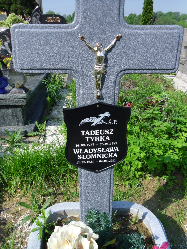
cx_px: 94
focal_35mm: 31
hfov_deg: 45.4
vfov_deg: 58.4
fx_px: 223
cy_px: 124
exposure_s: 1/693
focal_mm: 5.6
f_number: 3.3
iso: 80
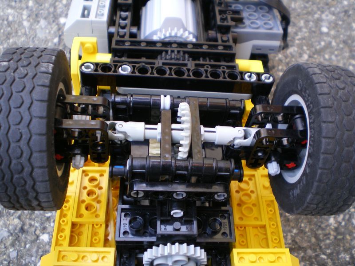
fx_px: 390
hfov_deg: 49.0
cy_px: 133
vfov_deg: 37.7
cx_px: 178
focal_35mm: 38
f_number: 3.1
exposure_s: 1/30
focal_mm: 6.3
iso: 125
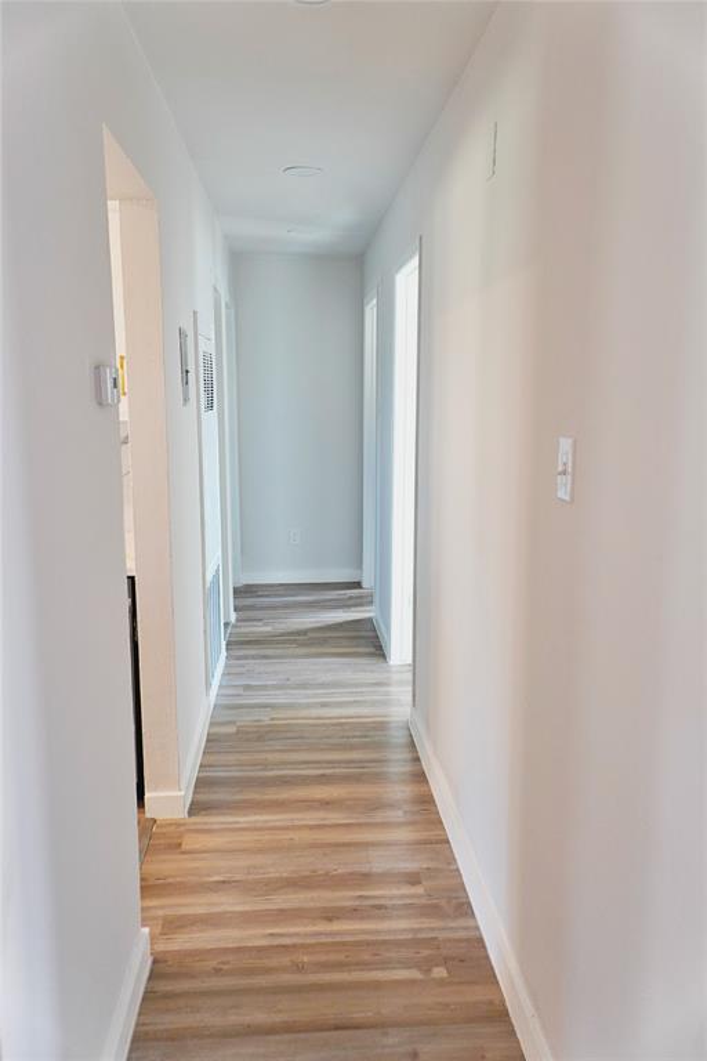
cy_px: 530
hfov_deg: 53.1
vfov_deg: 73.7
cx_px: 354
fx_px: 707
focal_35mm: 24
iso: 640
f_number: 4
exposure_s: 1/60
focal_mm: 16
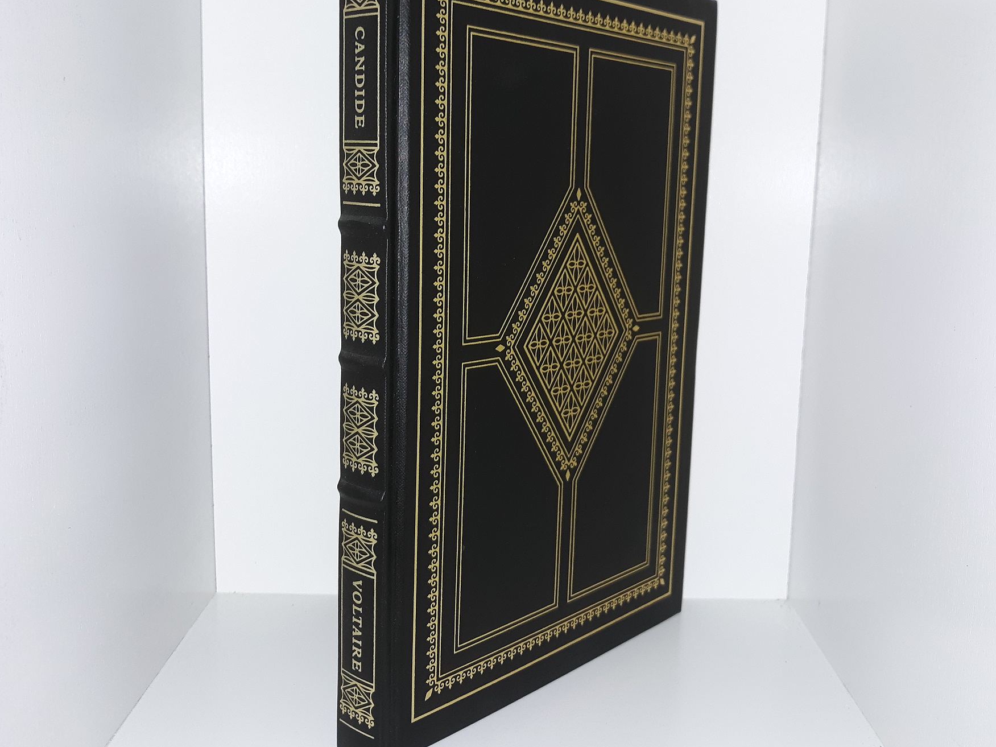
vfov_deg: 42.9
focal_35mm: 33
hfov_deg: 55.2
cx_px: 555
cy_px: 330
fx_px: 949
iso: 64
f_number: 1.7
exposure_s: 1/100
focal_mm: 3.7
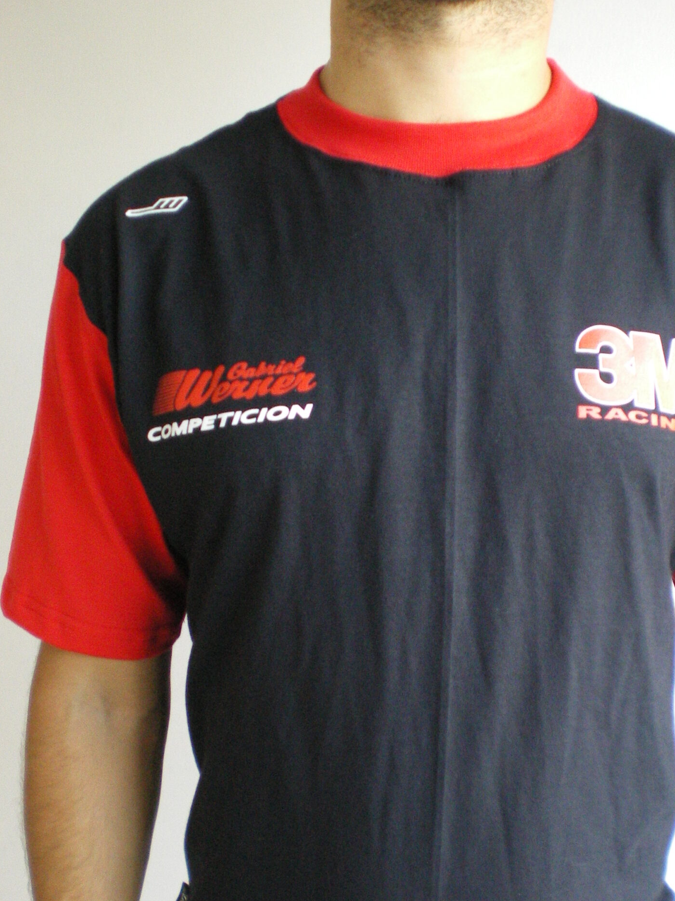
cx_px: 443
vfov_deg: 36.4
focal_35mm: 52
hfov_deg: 27.9
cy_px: 606
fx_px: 1352
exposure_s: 1/10
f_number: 3.1
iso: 400
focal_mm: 6.3
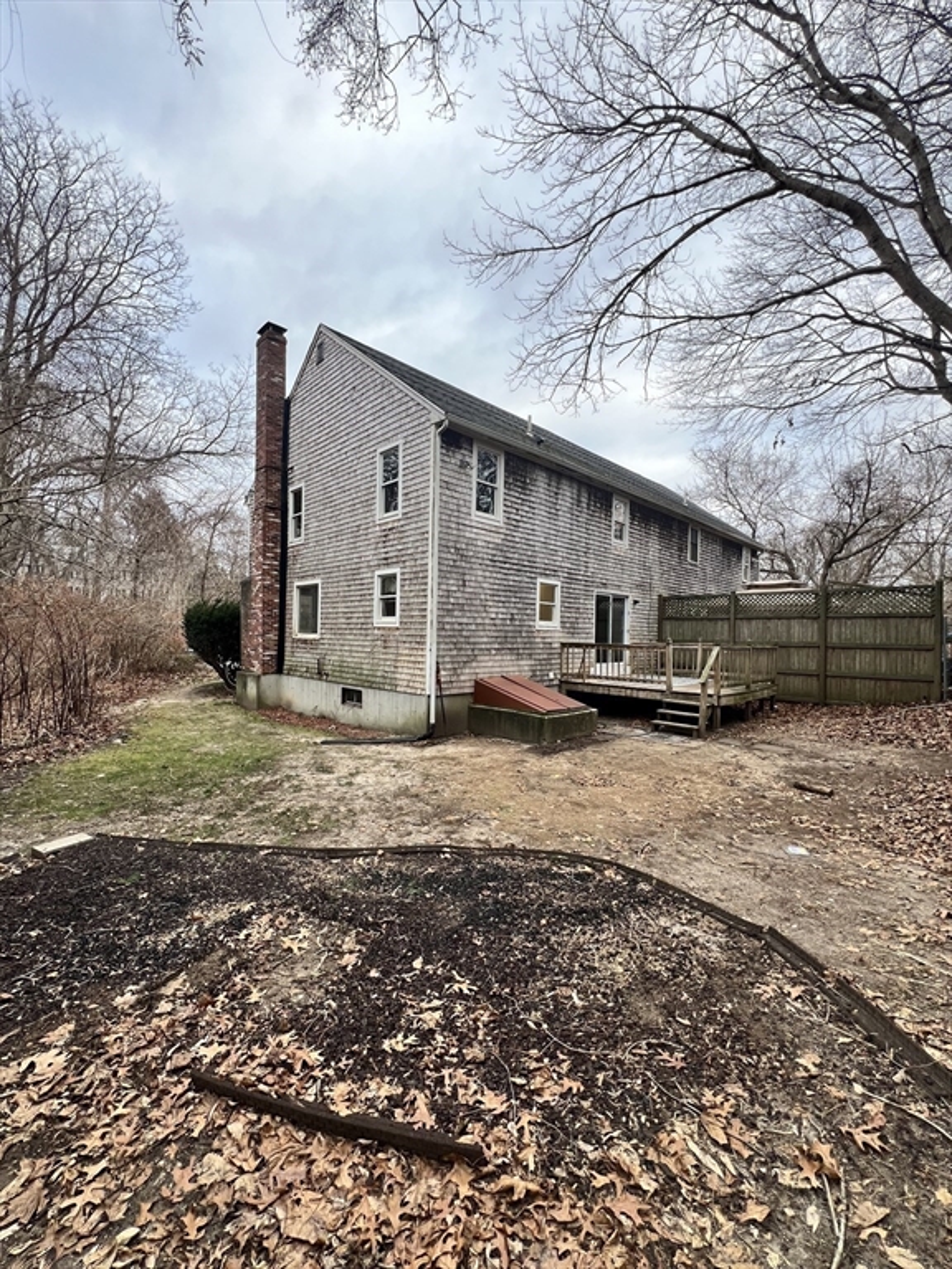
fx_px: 477
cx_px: 476
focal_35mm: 13
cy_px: 634
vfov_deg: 106.2
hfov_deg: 89.9
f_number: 1.8
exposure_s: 1/99
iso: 40
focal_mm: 1.57
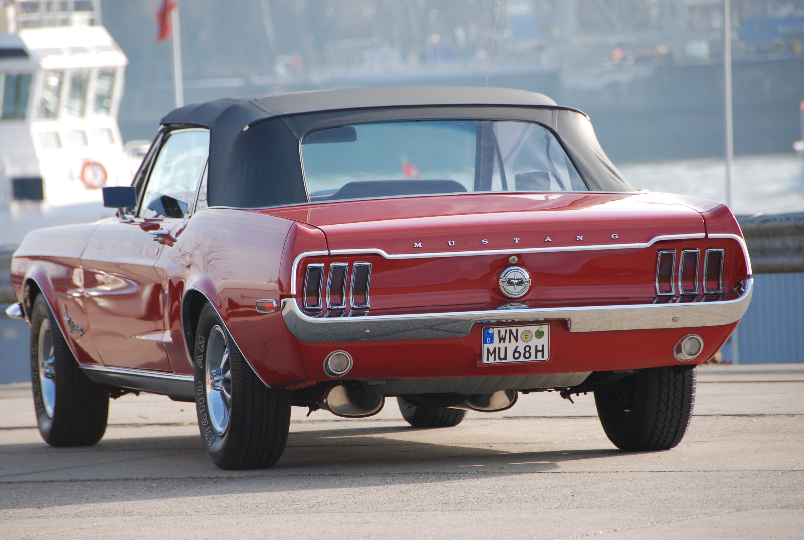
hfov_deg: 8.1
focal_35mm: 255
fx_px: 5707
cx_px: 402
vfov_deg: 5.4
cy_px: 270
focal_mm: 170
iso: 200
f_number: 5.6
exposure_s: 1/250
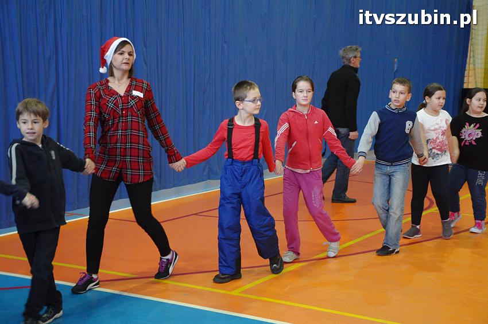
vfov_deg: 21.5
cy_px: 162
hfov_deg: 31.9
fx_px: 853
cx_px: 244
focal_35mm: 63
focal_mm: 42
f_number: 4.8
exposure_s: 1/100
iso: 2500
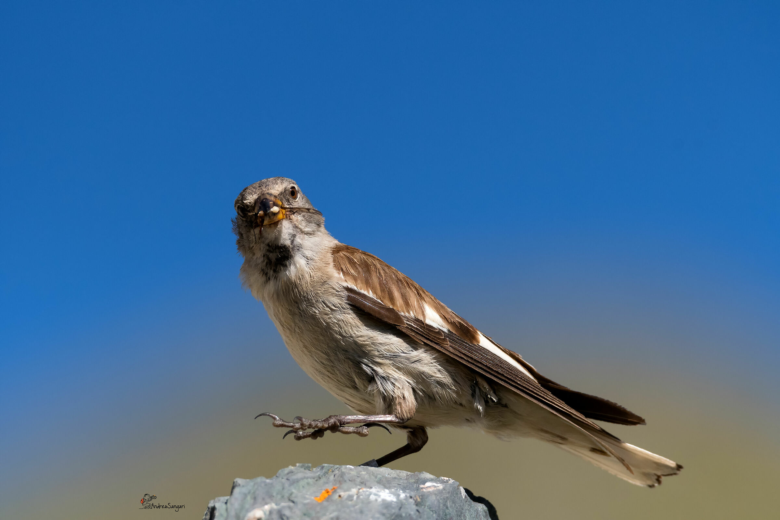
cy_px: 260
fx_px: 19498
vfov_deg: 1.5
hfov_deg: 2.3
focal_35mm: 900
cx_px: 390
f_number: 8
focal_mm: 600
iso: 1000
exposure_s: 1/4000
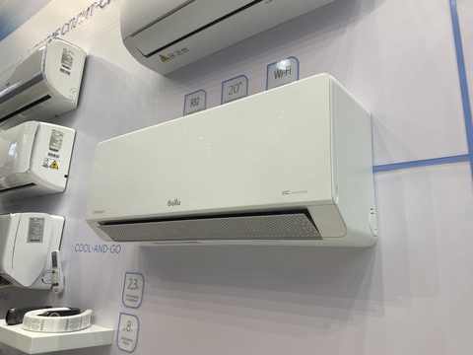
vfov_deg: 53.1
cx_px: 236
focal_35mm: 26
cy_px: 178
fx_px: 355
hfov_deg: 67.3
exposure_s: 1/100
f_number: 1.8
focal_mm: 4.25
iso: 40
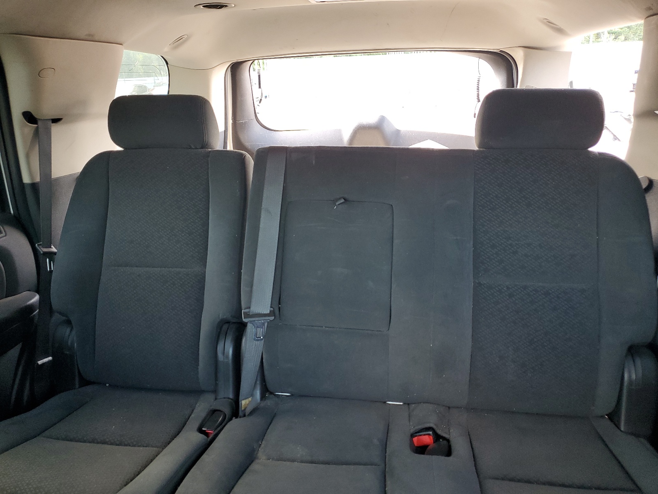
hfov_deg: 67.3
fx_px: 494
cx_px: 329
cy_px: 247
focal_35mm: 26
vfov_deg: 53.1
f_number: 1.5
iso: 108
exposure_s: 1/60.2
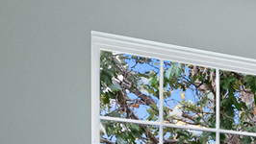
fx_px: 693
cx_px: 486
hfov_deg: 16.7
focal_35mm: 102
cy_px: 233
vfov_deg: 11.3
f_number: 8
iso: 640
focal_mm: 16
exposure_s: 1.3
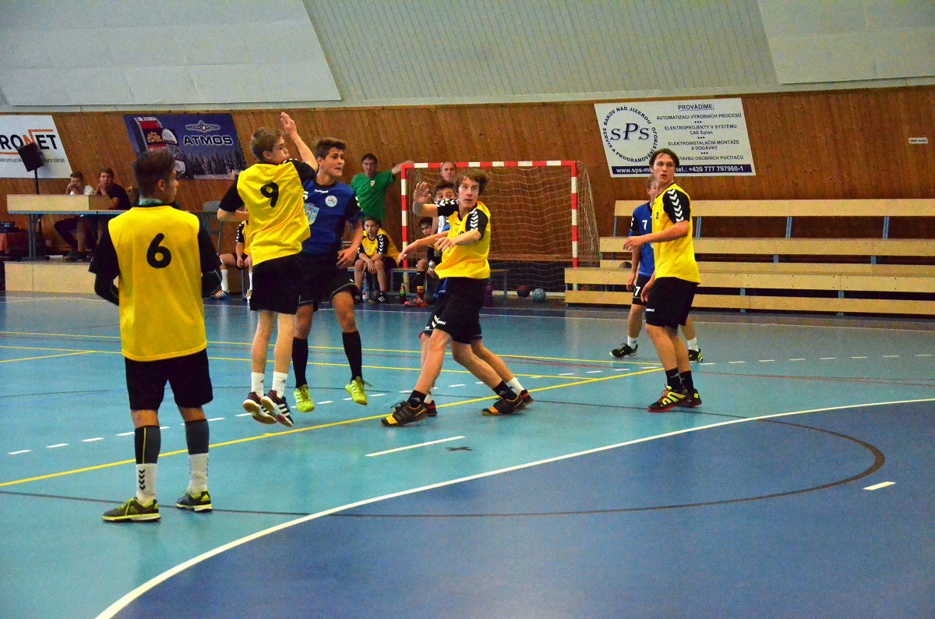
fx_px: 2021
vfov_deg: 17.4
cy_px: 310
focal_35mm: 78
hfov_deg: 26.0
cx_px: 468
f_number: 5
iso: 6400
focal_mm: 52
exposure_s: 1/1250
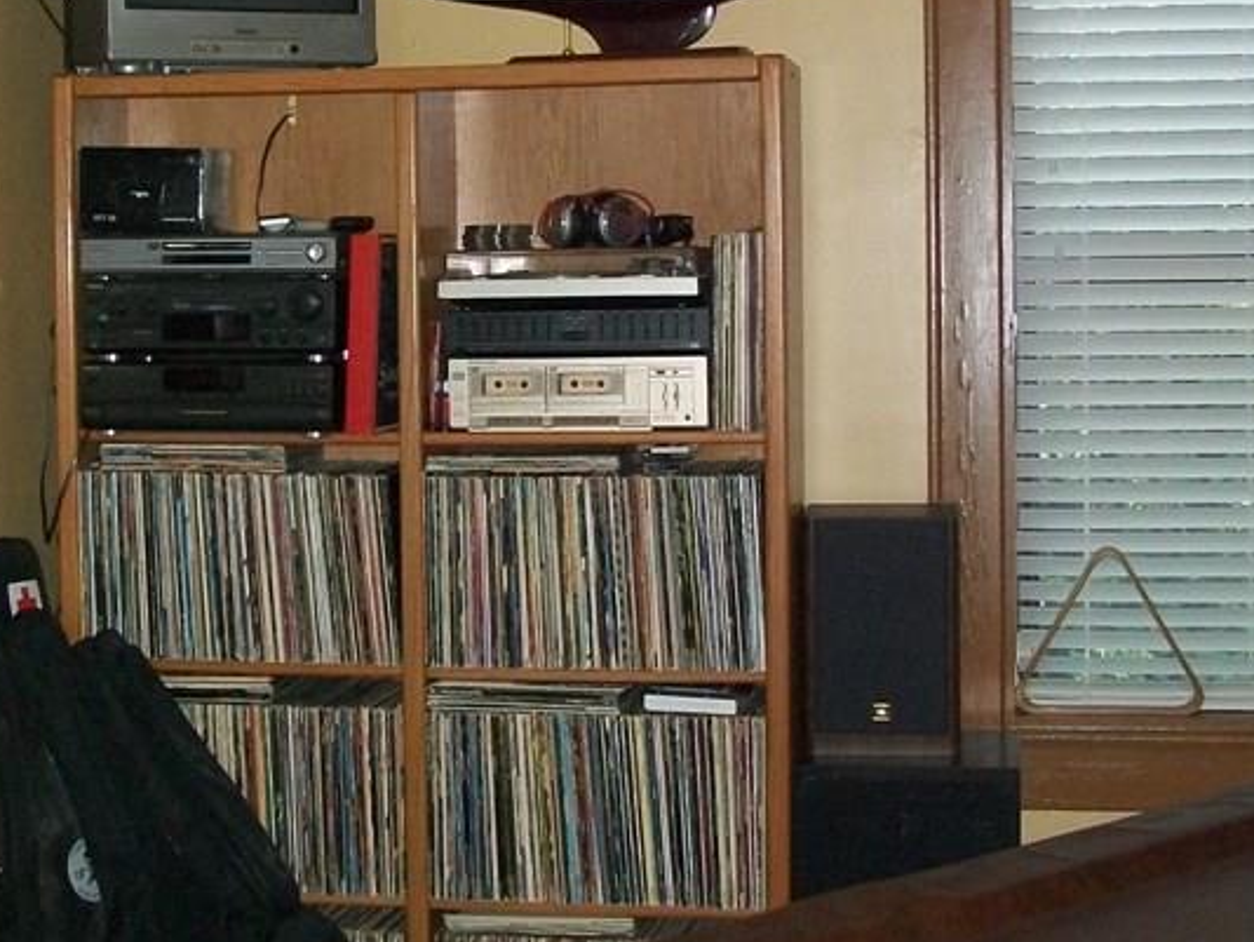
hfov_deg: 28.0
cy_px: 310
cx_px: 453
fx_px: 2501
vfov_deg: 21.2
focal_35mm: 69
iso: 160
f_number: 2.7
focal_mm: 6
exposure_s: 1/60
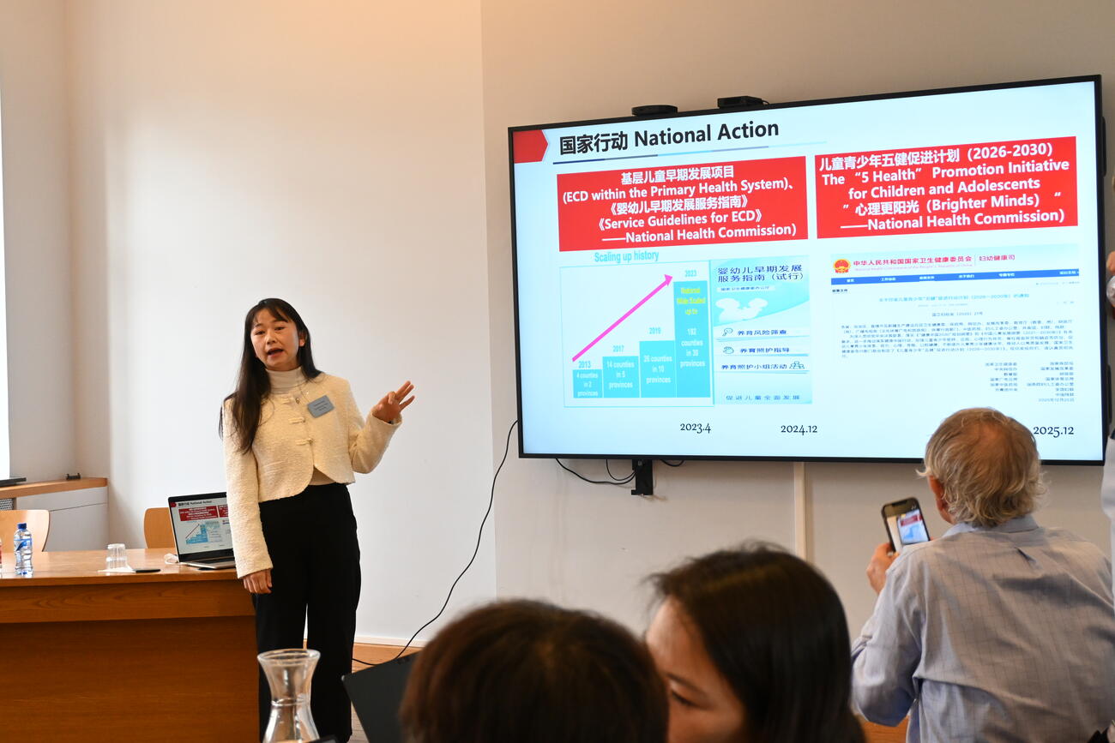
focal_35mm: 56
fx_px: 1719
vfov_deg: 24.4
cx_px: 558
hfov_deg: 35.9
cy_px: 372
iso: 1600
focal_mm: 37
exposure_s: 1/125
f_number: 5.3
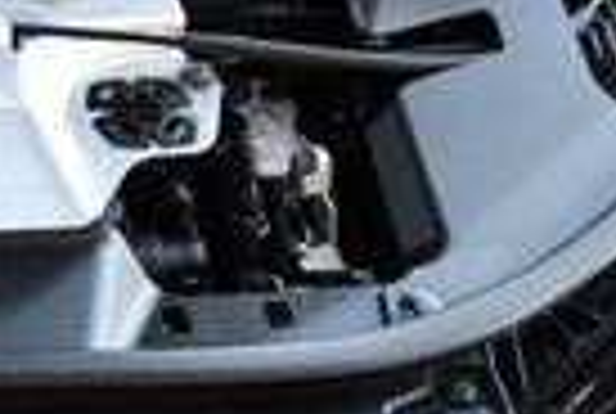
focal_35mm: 168
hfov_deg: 11.0
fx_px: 2881
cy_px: 90
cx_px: -665
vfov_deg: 8.2
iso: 560
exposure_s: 1/250
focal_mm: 18
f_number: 3.5
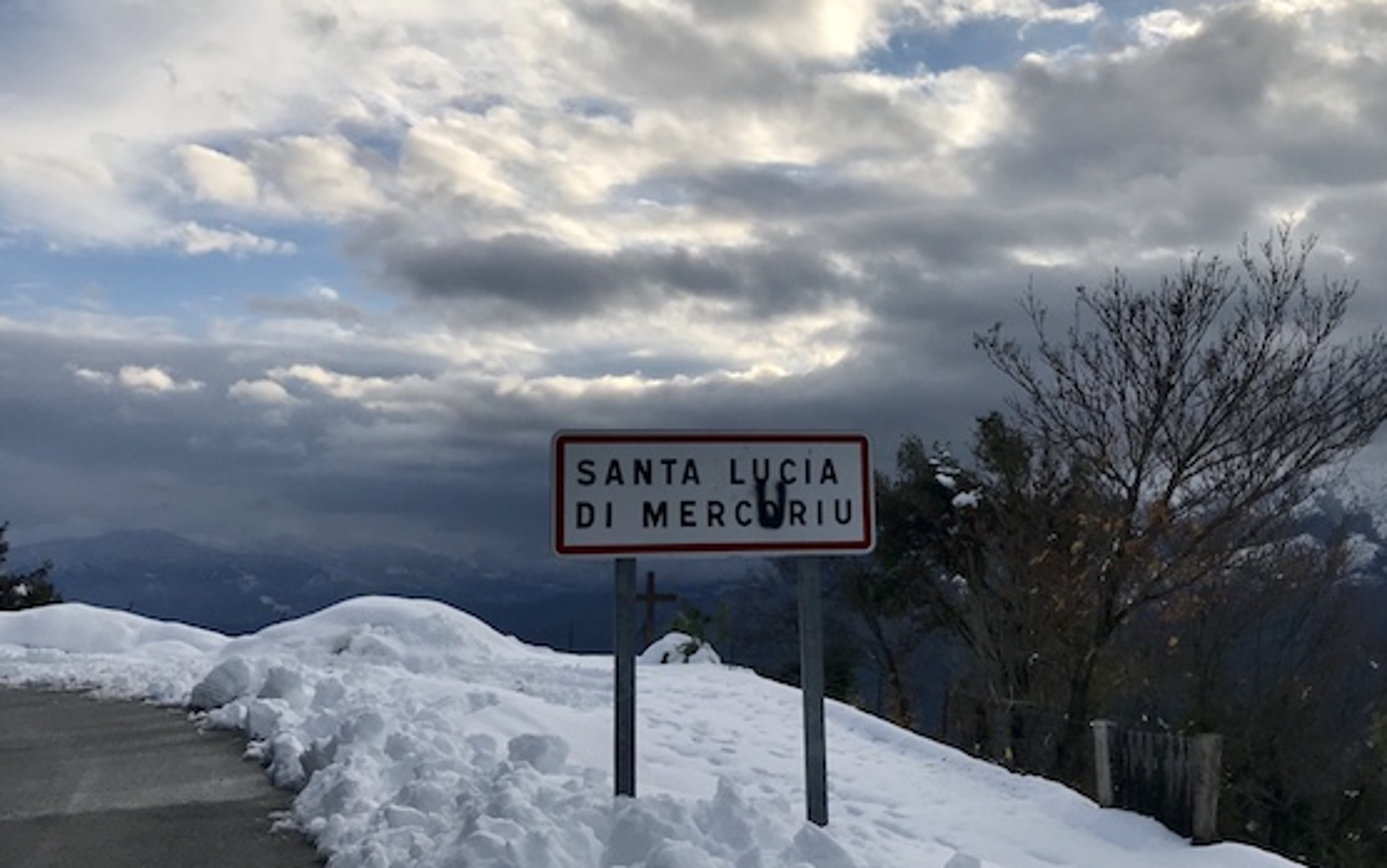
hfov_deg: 53.8
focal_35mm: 36
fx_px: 1361
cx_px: 782
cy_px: 362
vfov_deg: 35.3
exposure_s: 1/4000
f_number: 1.8
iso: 20
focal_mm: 3.99
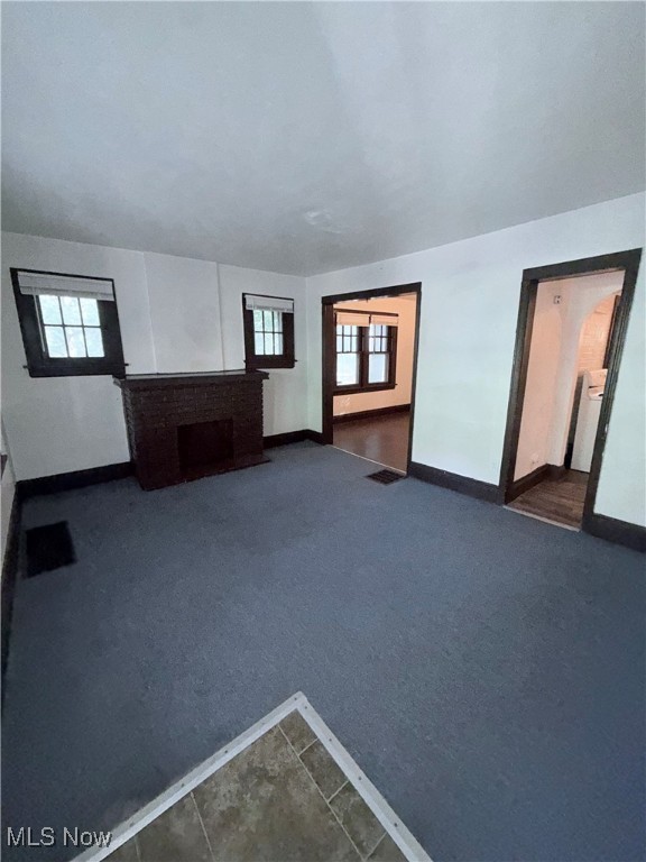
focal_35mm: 14
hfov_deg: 85.7
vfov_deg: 102.1
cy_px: 431
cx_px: 323
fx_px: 348
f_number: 2.2
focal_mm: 2.22
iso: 250
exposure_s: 1/60
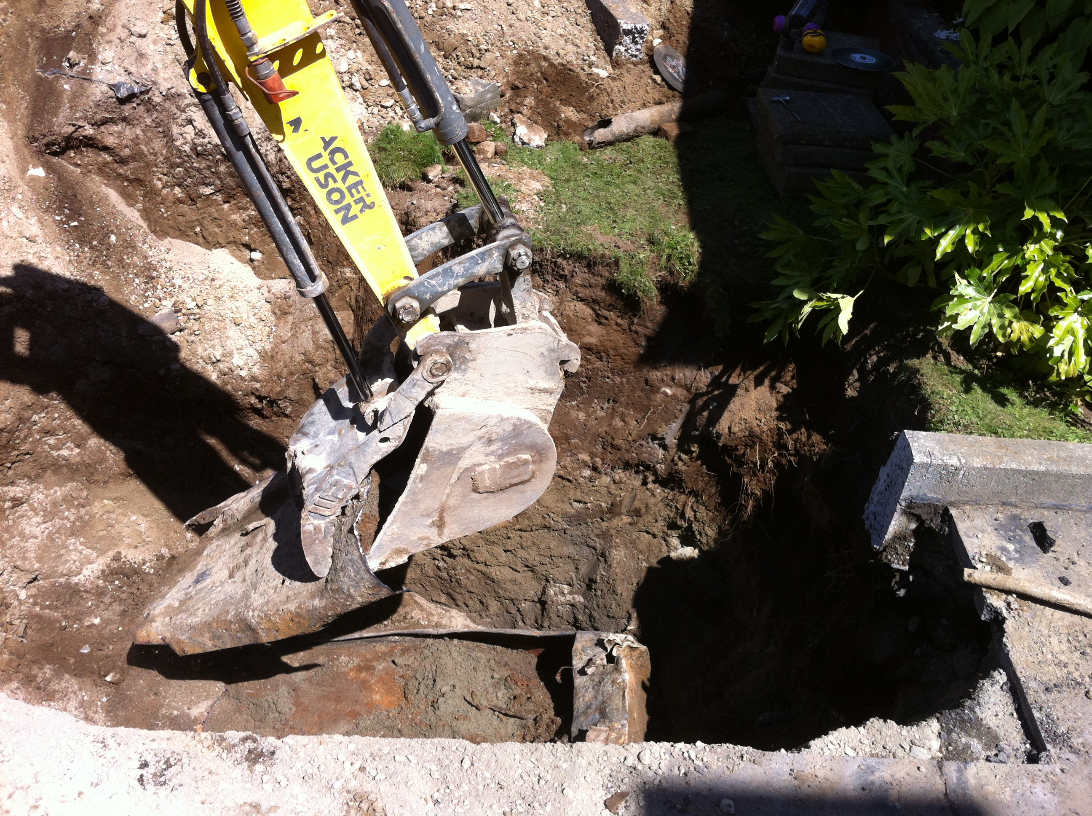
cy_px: 408
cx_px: 546
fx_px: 1102
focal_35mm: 35
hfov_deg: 52.7
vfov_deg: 40.6
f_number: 2.8
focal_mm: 3.85
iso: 80
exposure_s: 1/718
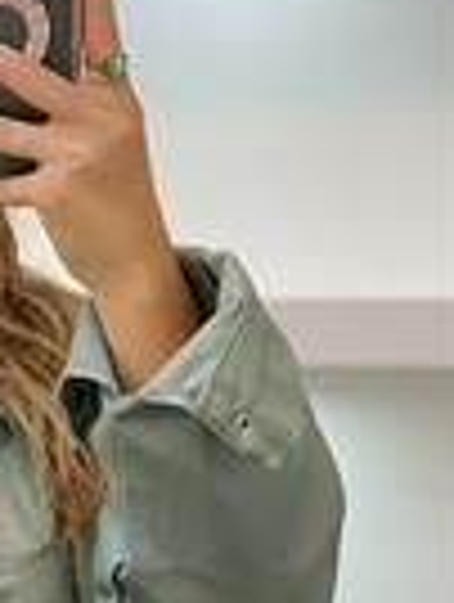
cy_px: 574
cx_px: -238
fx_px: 2789
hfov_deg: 9.1
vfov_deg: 12.2
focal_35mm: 160
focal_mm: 6
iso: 100
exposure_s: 1/100
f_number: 2
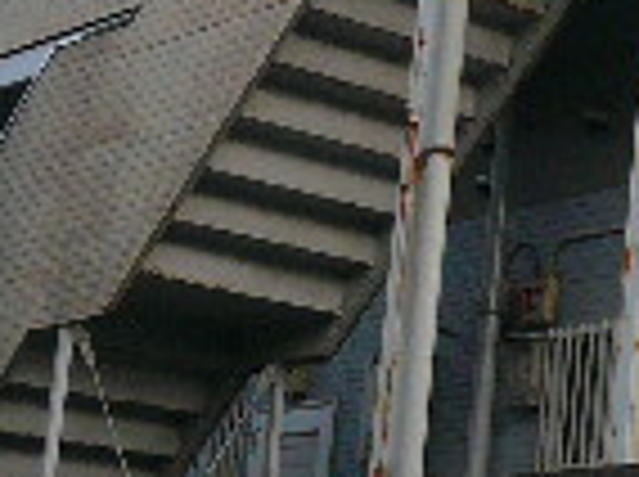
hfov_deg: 13.6
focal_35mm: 140
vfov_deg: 10.5
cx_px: 824
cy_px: 4
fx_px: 2580
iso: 100
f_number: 2.8
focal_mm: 4.6
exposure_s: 1/500
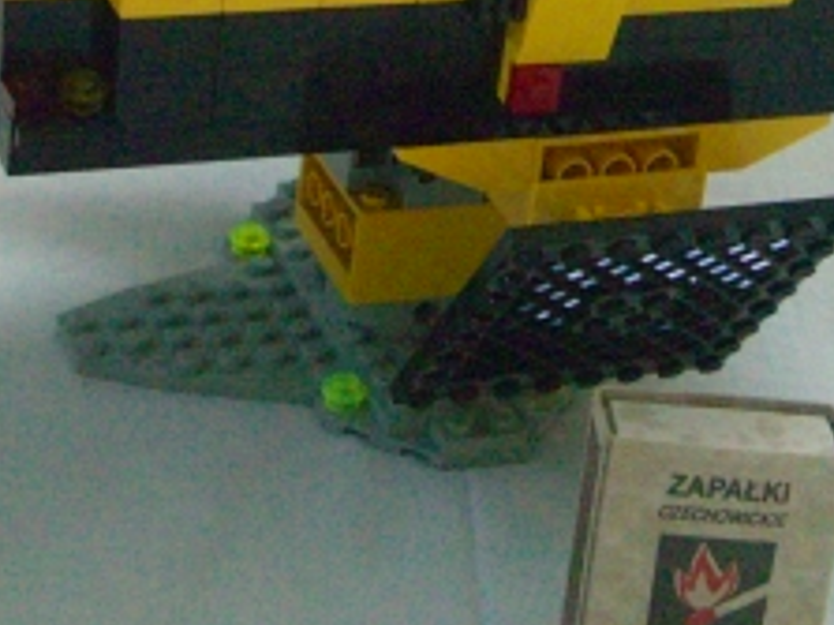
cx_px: 520
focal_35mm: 109
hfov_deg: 18.0
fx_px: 2625
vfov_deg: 13.3
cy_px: -41
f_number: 2.8
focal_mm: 7.9
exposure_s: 1/80
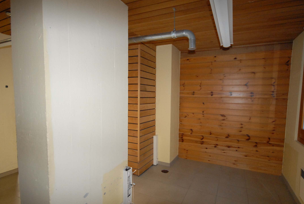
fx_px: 152
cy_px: 110
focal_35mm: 18
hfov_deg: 89.8
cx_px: 159
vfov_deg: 67.5
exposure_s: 1/250
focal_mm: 10
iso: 1000
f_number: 4
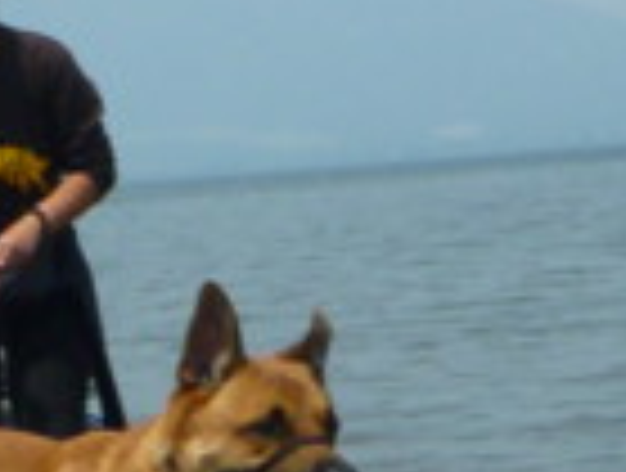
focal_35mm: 213
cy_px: 418
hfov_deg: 9.2
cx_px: 135
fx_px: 3862
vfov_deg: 7.0
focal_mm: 11.7
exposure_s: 1/320
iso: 500
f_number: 16
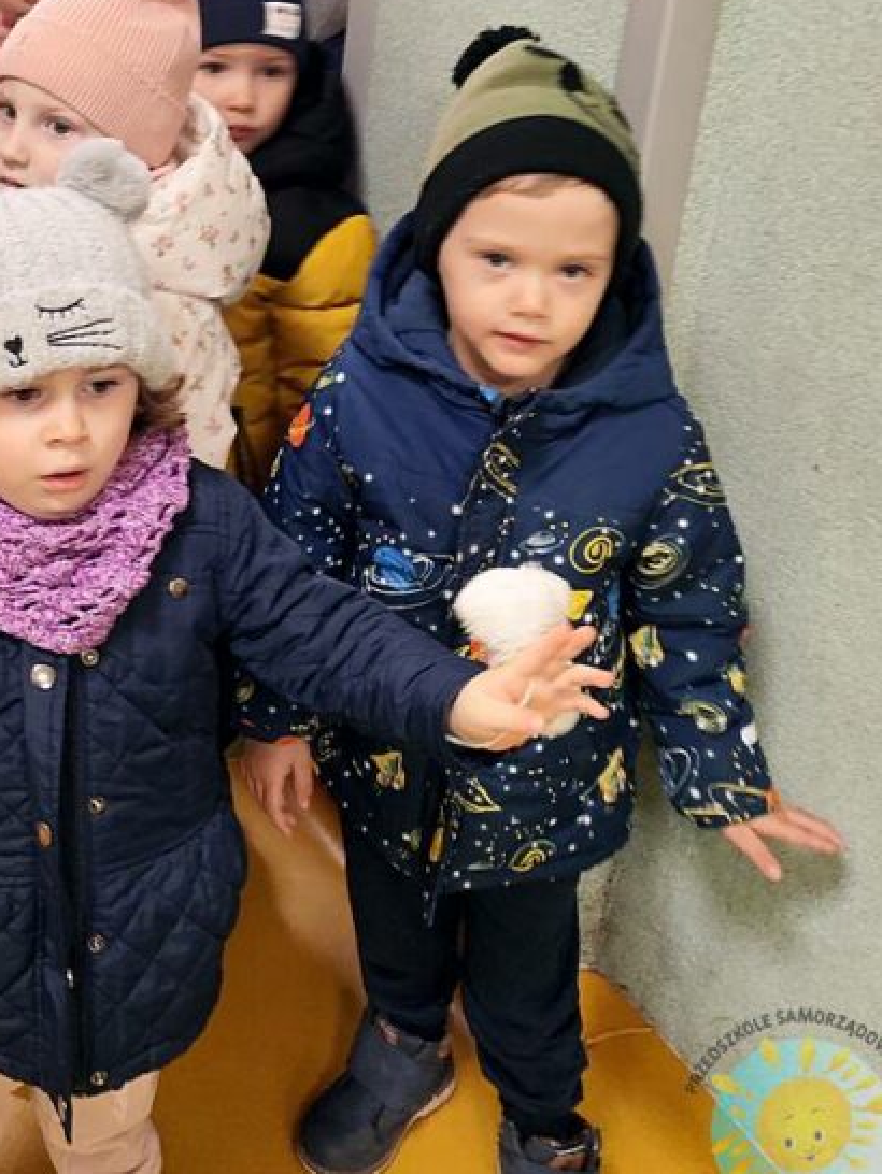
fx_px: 1528
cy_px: 176
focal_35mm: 45
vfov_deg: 39.7
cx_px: 128
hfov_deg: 31.1
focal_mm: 4.68
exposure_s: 1/33.3
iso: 229
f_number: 1.8
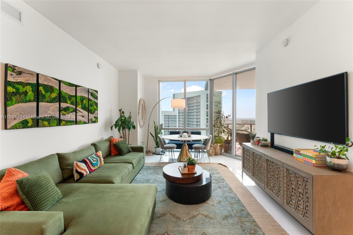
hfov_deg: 101.5
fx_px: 144
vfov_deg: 78.4
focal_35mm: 15
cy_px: 118
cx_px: 176
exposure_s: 1/13
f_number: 8
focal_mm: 14.7
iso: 200
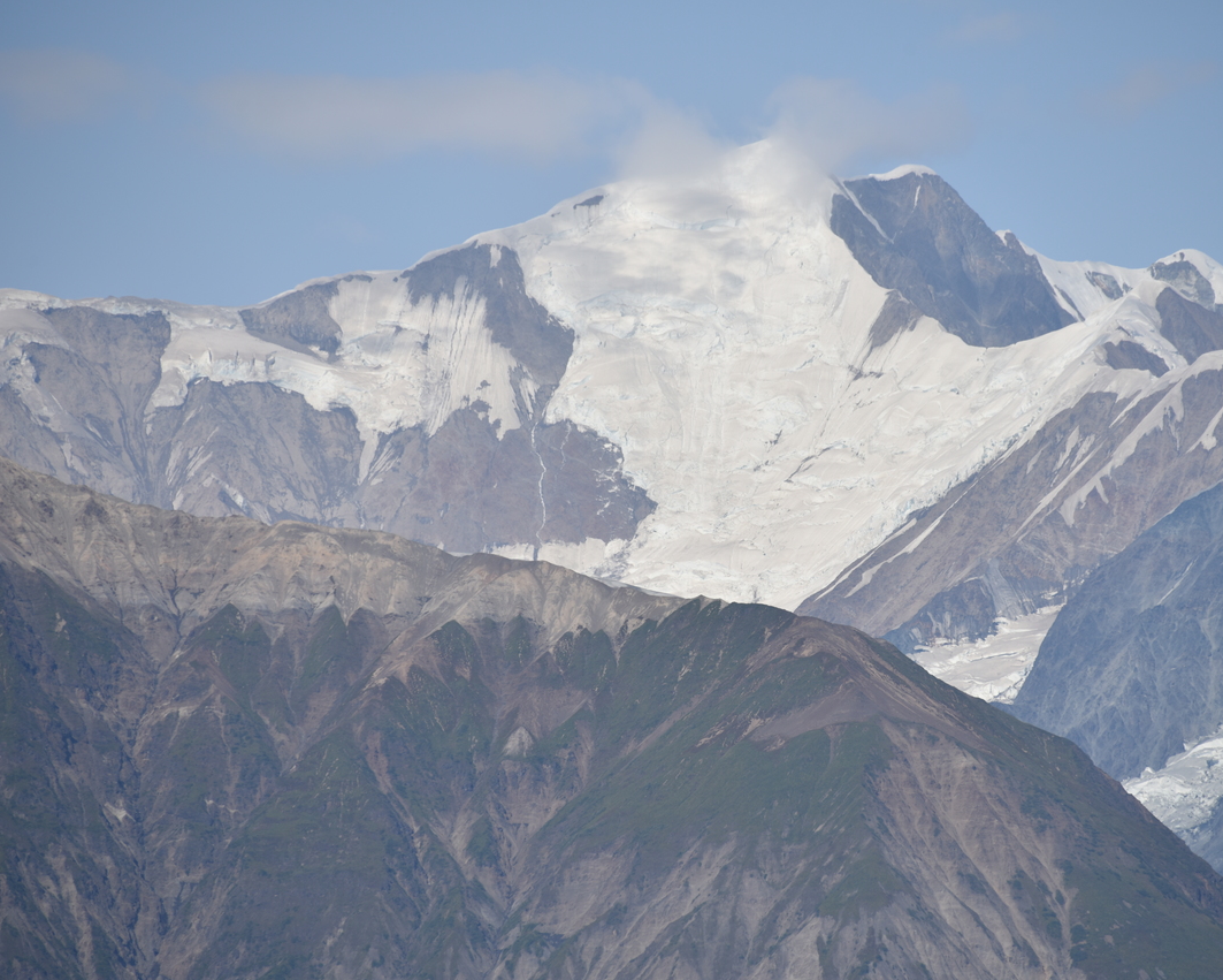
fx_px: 12274
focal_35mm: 339
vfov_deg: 4.6
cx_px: 697
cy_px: 489
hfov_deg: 5.7
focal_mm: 300
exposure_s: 1/640
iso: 100
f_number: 9
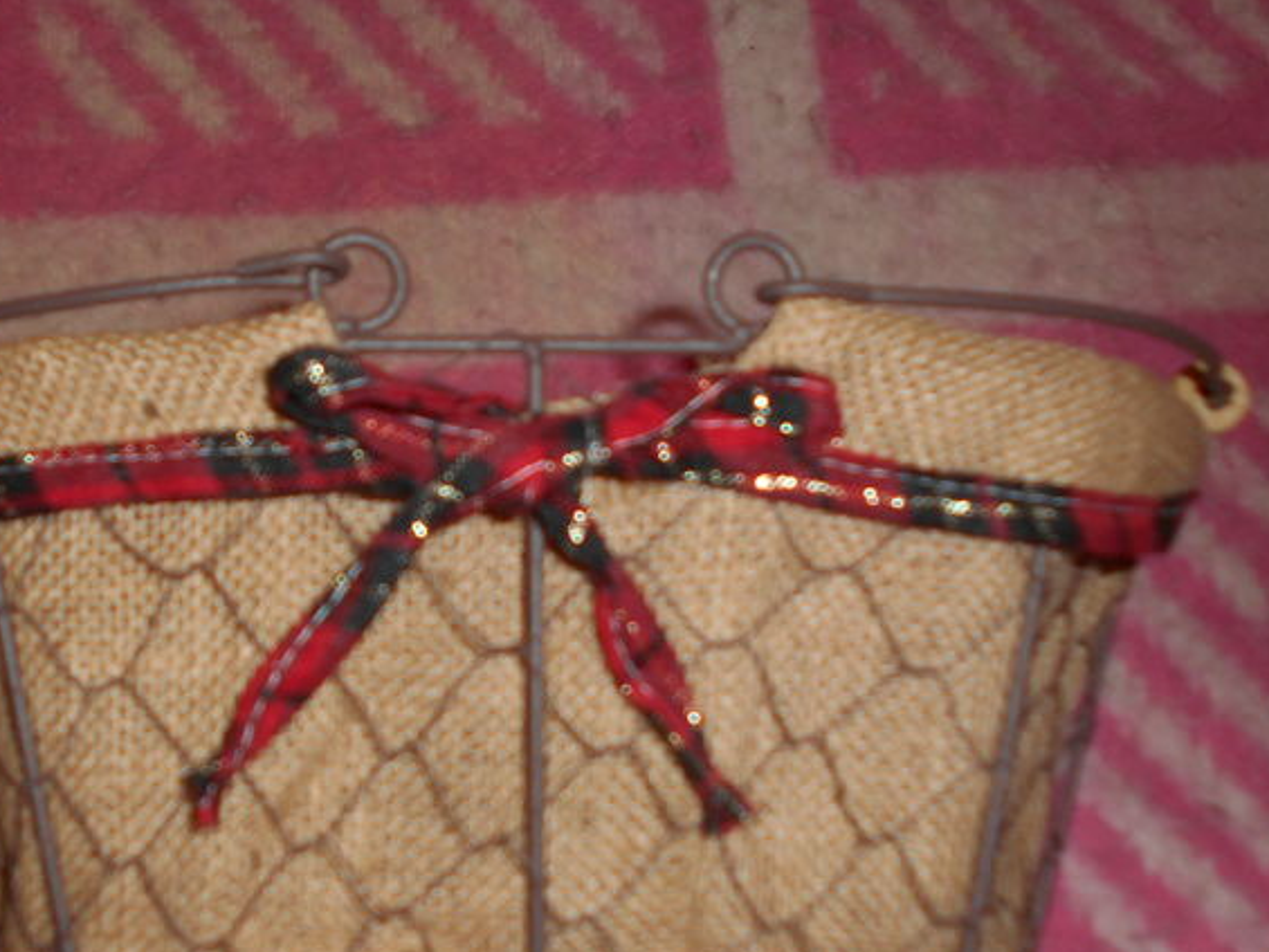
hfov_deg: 40.6
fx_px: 1687
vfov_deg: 31.1
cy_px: 676
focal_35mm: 46
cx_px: 407
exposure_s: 1/25
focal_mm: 4.6
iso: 80
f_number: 3.2
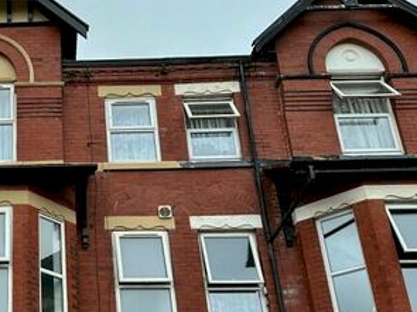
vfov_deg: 25.5
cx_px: 14
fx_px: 686
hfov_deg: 31.6
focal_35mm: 57
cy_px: 214
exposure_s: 1/1949
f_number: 1.78
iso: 80
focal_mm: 6.86
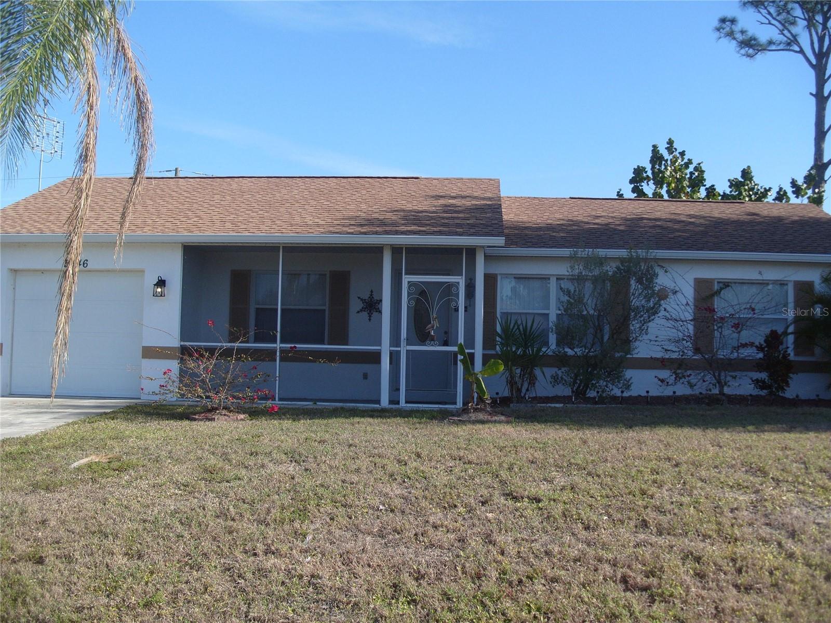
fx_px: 840
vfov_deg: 40.7
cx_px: 416
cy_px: 312
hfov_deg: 52.6
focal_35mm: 35
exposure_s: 1/1500
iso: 80
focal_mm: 7.8
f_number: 2.8
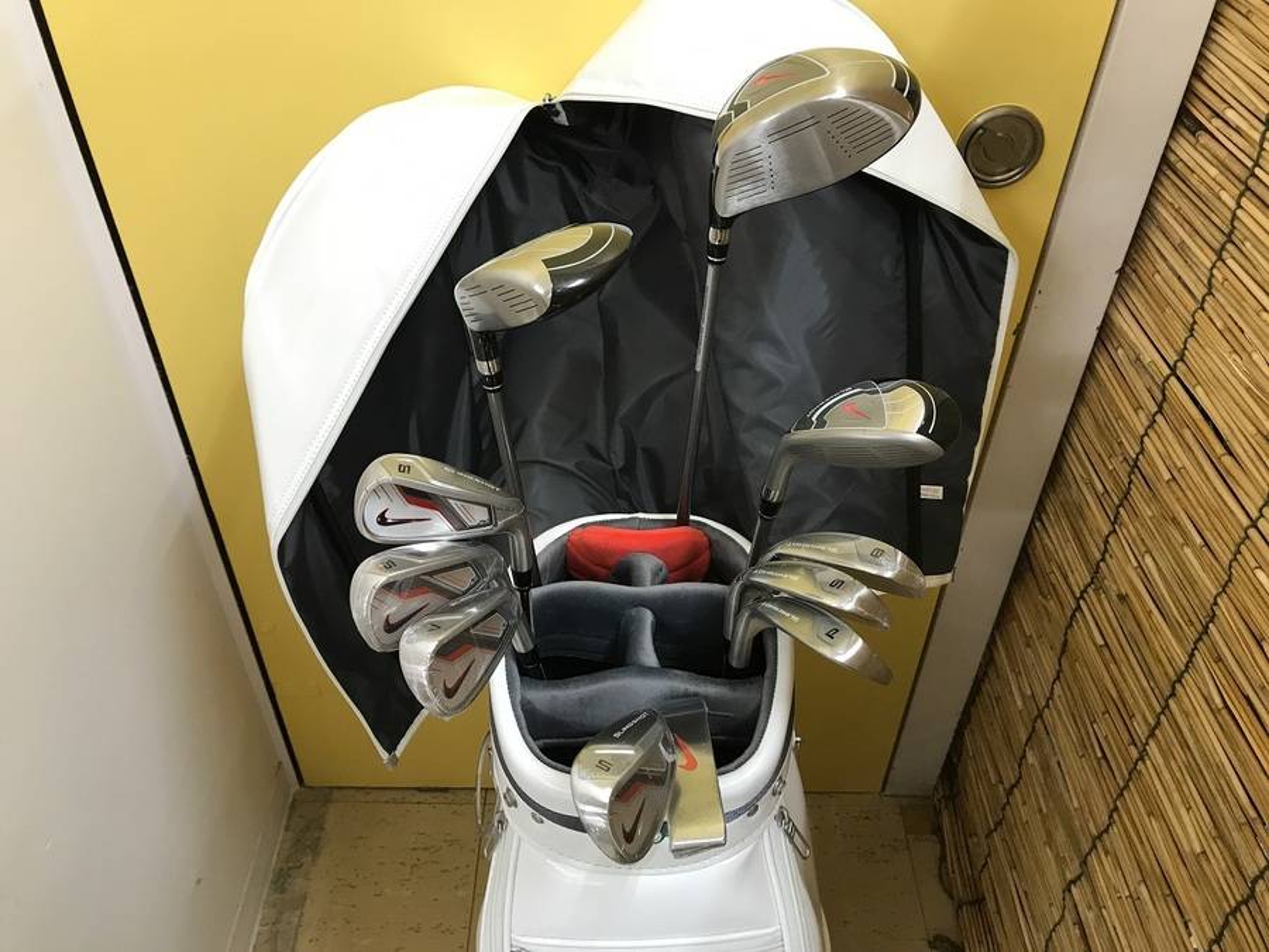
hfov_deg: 63.4
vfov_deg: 49.7
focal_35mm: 28
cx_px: 634
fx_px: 1026
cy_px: 476
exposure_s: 1/20
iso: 40
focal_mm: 3.99
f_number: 1.8
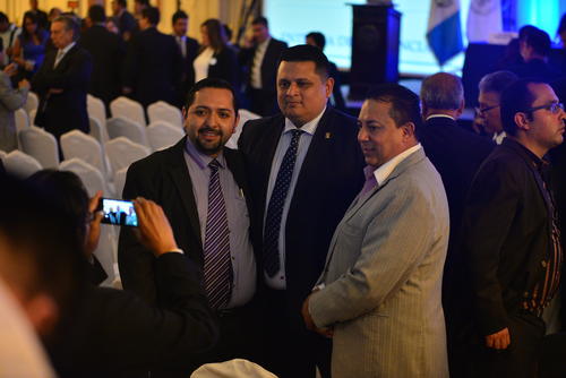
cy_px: 189
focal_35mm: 78
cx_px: 283
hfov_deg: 26.0
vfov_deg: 17.5
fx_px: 1227
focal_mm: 78
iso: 2000
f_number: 2.8
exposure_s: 1/320
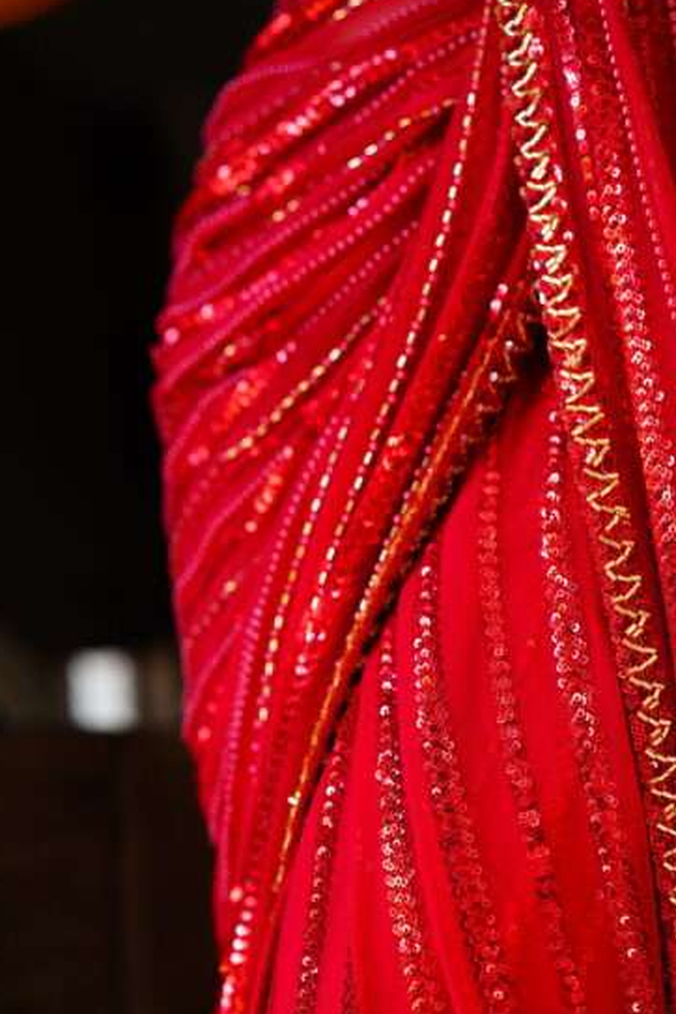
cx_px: 430
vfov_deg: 33.6
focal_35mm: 58
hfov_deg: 23.3
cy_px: 786
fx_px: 1634
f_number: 2.2
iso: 400
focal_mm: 35
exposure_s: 1/200
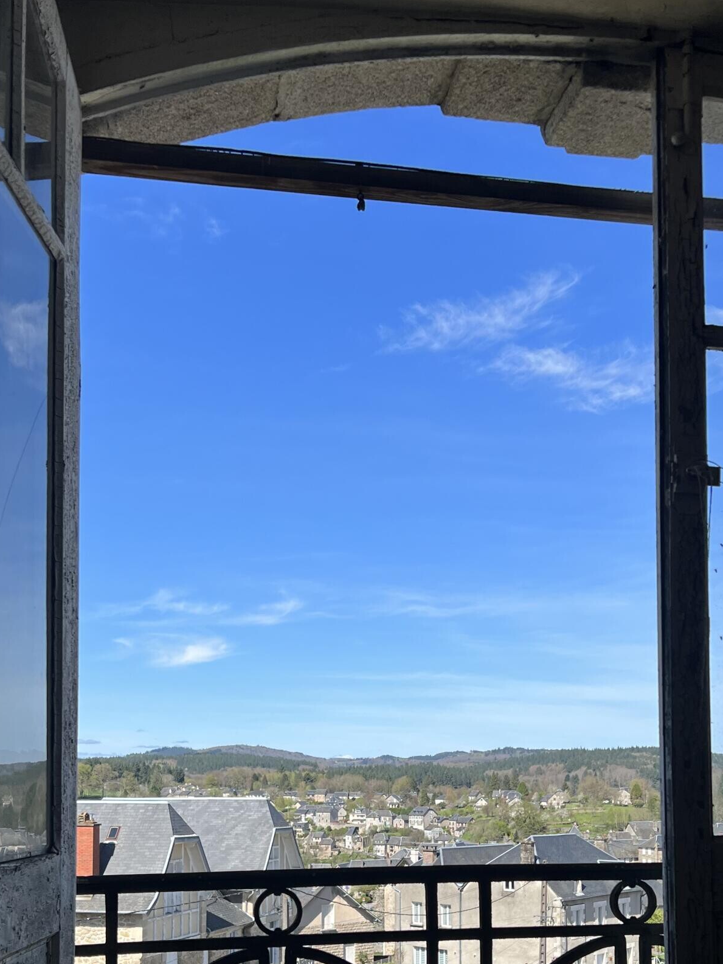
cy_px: 746
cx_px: 392
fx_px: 1169
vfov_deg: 43.1
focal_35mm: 42
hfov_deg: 34.3
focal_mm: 5.7
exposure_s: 1/3968
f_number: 1.5
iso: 50
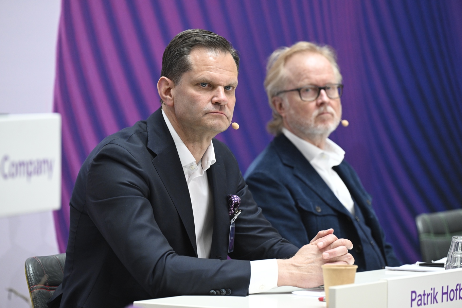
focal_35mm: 200
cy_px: 154
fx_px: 2566
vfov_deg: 6.9
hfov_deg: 10.3
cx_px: 231
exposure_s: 1/400
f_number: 4
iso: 3200
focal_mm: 200
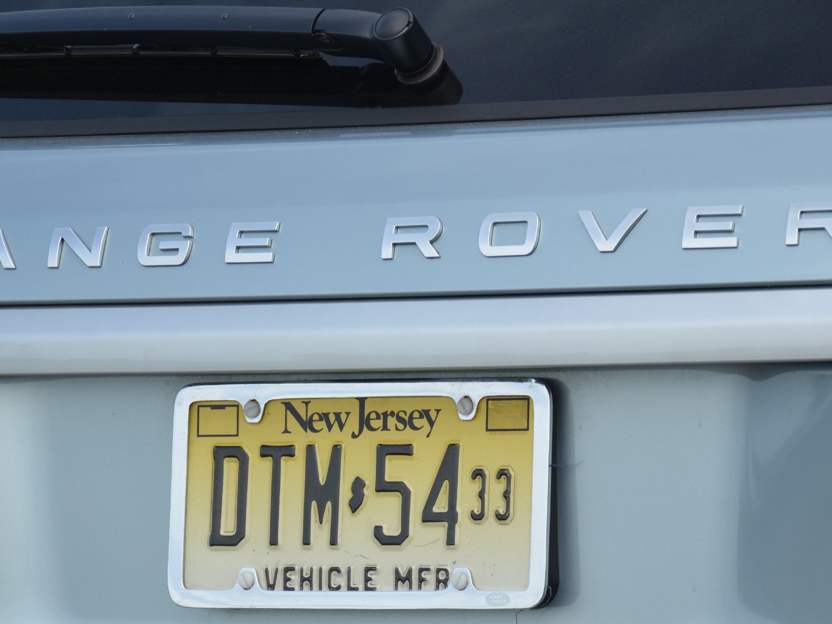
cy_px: 297
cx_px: 360
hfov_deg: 7.2
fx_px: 6610
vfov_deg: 5.4
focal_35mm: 275
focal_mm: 130
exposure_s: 1/1250
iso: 400
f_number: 5.6
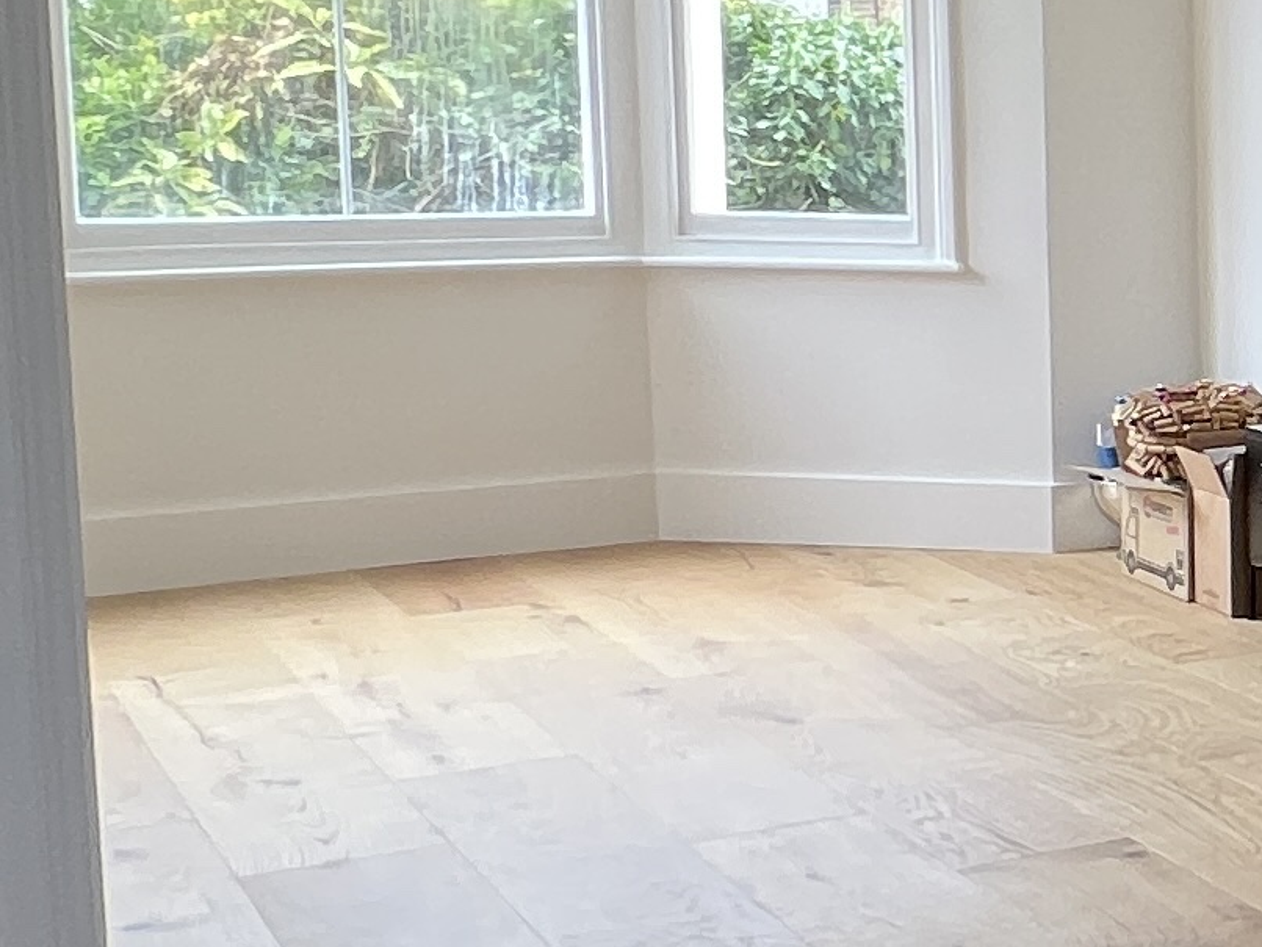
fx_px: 2370
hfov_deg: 20.5
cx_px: 2292
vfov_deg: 22.5
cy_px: 333
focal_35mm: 65
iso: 50
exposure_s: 1/99
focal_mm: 1.57
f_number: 1.8
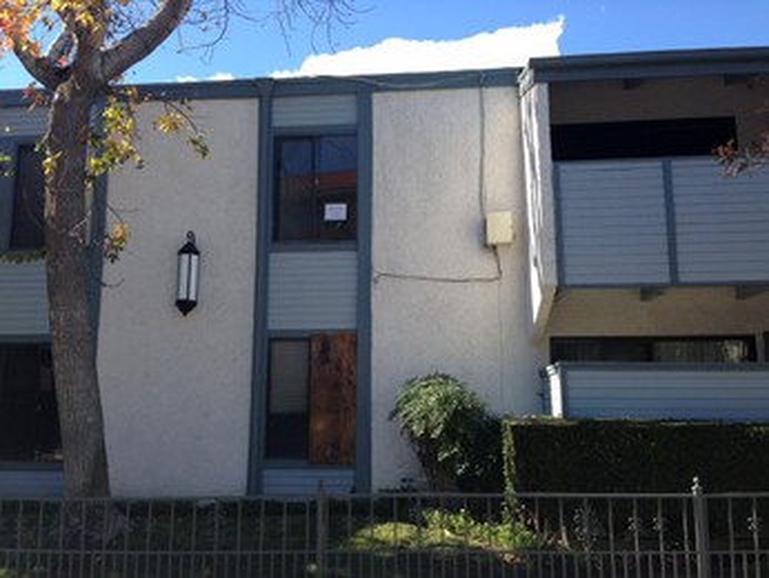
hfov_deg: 55.3
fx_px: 734
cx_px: 384
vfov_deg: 43.0
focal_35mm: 33
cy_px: 289
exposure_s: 1/565
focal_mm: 4.13
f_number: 2.4
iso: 50
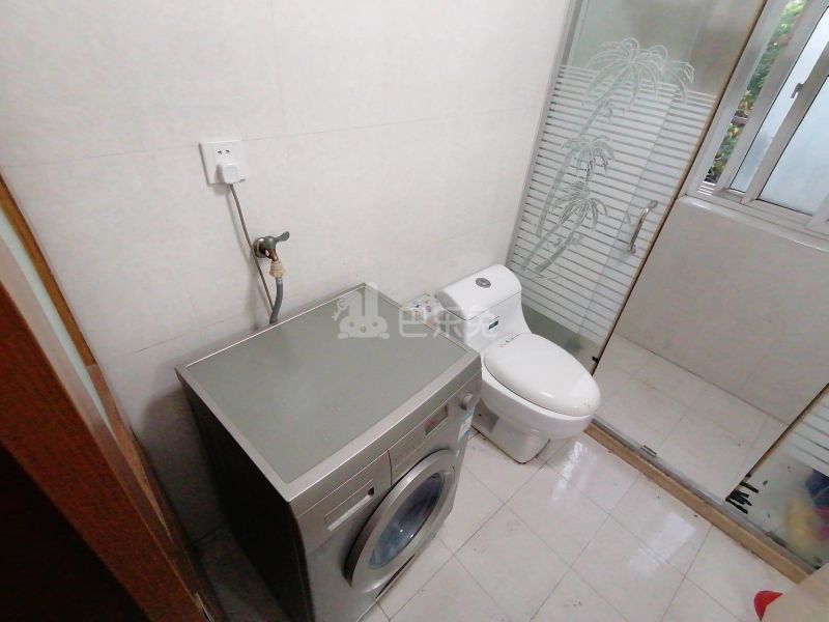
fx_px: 407
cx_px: 414
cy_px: 311
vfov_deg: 74.7
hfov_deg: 91.0
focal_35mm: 17
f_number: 2.4
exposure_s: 1/25
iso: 400
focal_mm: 1.78
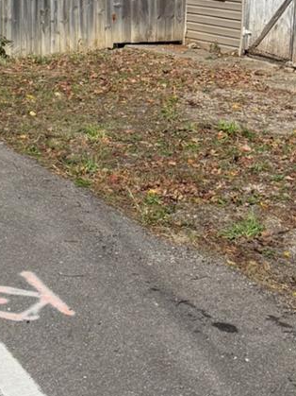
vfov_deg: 21.9
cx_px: 205
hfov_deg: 17.1
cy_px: -9
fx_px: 981
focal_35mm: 86
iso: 100
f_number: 1.78
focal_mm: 6.76
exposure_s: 1/8130
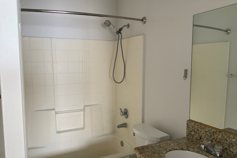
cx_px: 121
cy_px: 85
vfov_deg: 42.3
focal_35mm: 31
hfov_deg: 60.3
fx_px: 204
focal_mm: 3
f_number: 1.8
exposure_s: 1/85
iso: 64
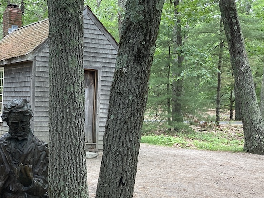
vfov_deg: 28.0
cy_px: 113
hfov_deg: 35.1
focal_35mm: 52
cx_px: 37
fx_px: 397
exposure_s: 1/68
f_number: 1.8
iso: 80
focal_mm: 3.99
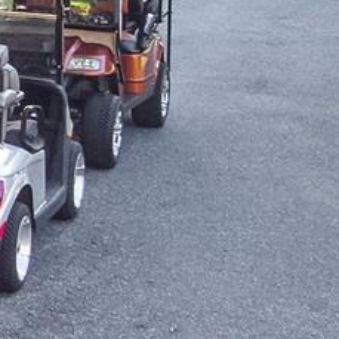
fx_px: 1640
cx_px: -601
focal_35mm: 148
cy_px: -59
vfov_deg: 11.6
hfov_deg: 9.7
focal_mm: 4.5
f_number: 2.8
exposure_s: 1/30
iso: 100
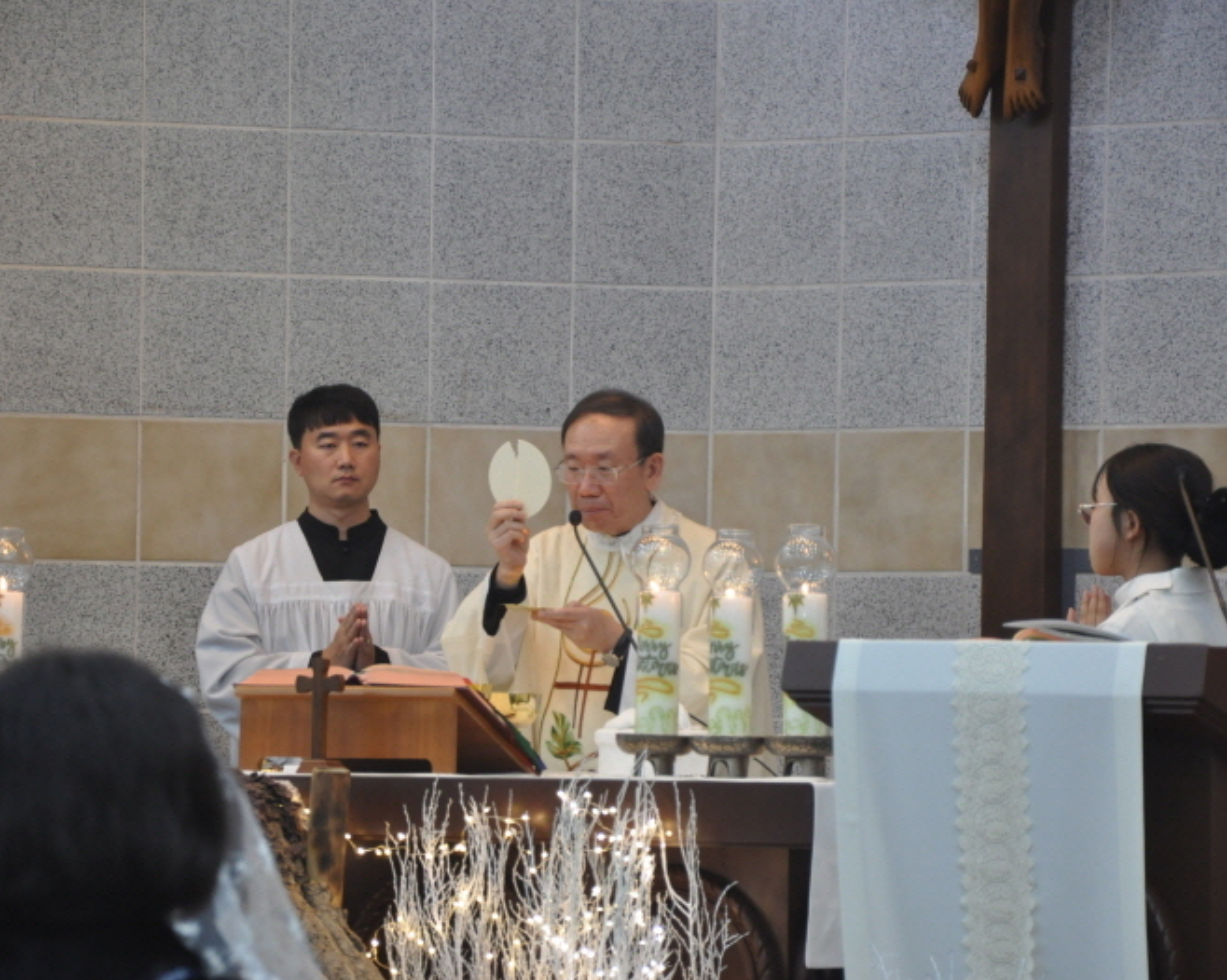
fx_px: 6519
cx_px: 632
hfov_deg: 10.8
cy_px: 493
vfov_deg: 8.6
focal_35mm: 180
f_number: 5.6
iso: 800
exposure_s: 1/30
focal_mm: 105
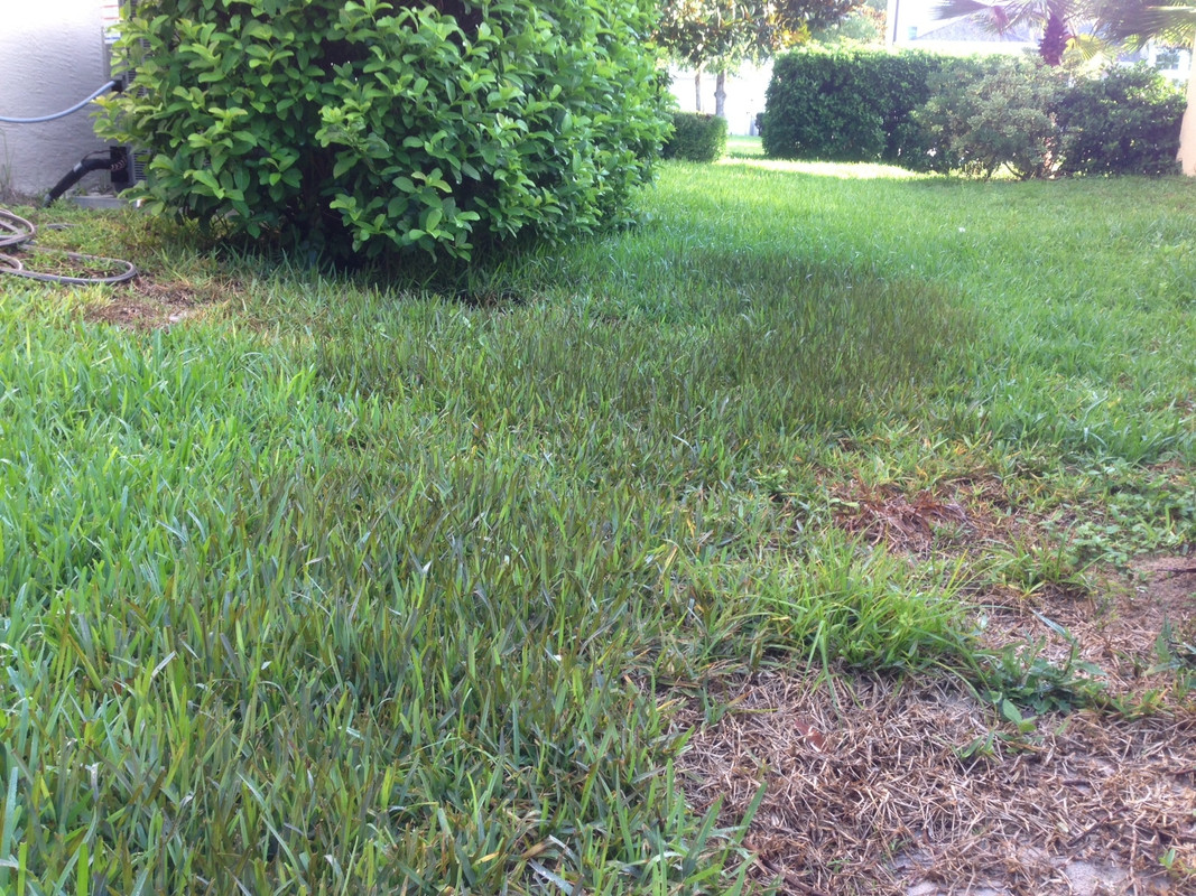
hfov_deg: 55.4
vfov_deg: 42.9
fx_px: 1140
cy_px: 448
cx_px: 598
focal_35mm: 33
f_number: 2.4
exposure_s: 1/40
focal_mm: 4.13
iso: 50
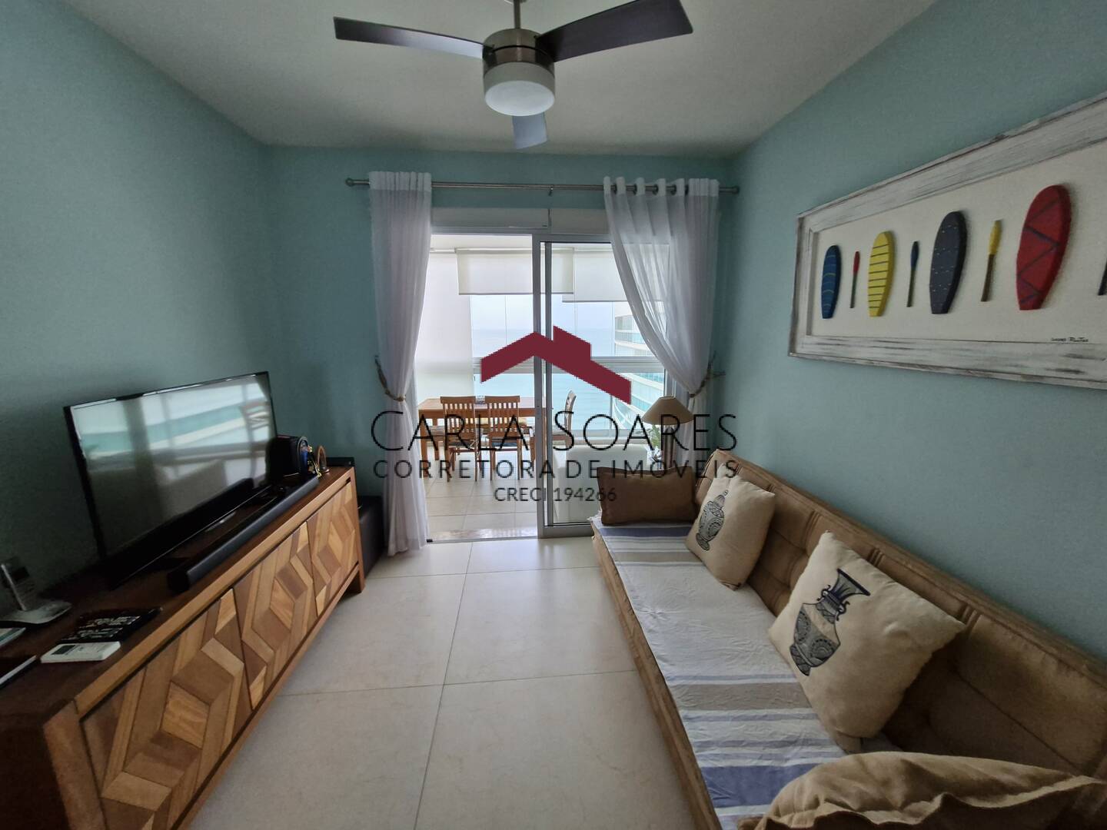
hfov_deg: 106.2
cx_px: 554
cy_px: 415
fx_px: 416
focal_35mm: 13
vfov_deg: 89.9
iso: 125
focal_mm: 1.74
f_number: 2.2
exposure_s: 1/60
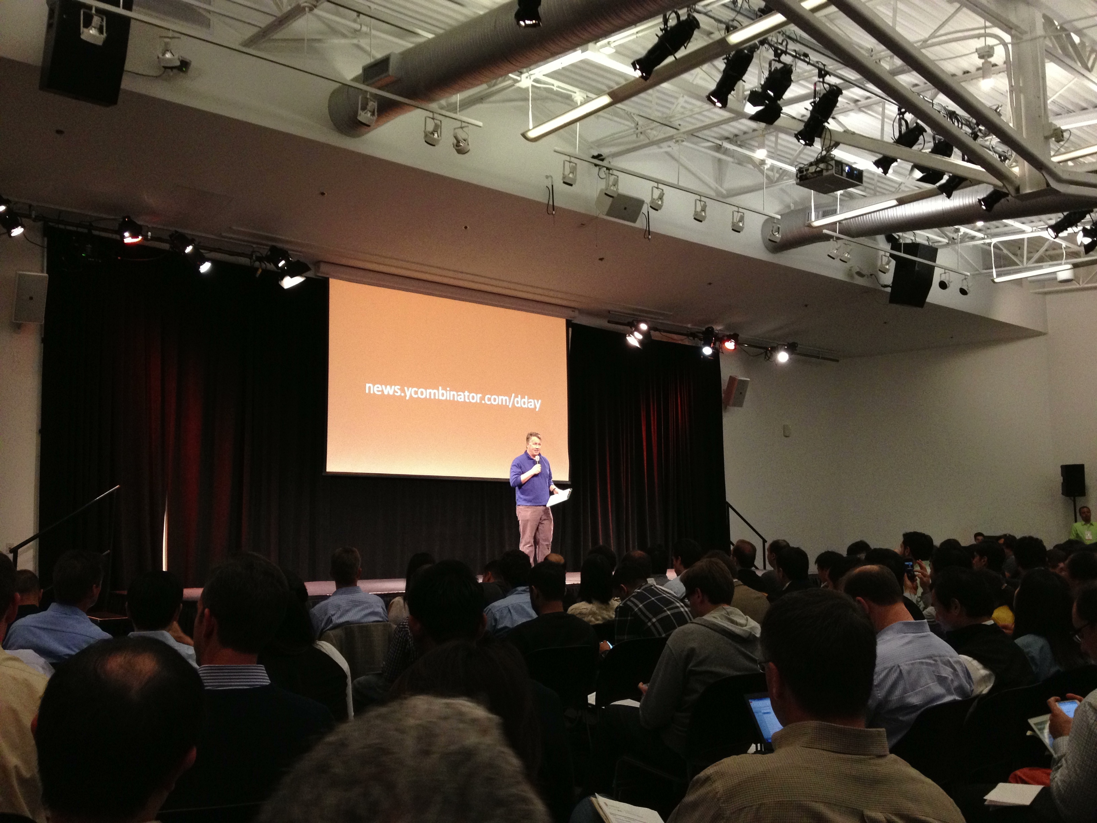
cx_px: 548
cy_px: 412
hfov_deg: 52.6
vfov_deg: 40.7
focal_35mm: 35
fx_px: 1109
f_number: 2.4
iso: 200
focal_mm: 4.28
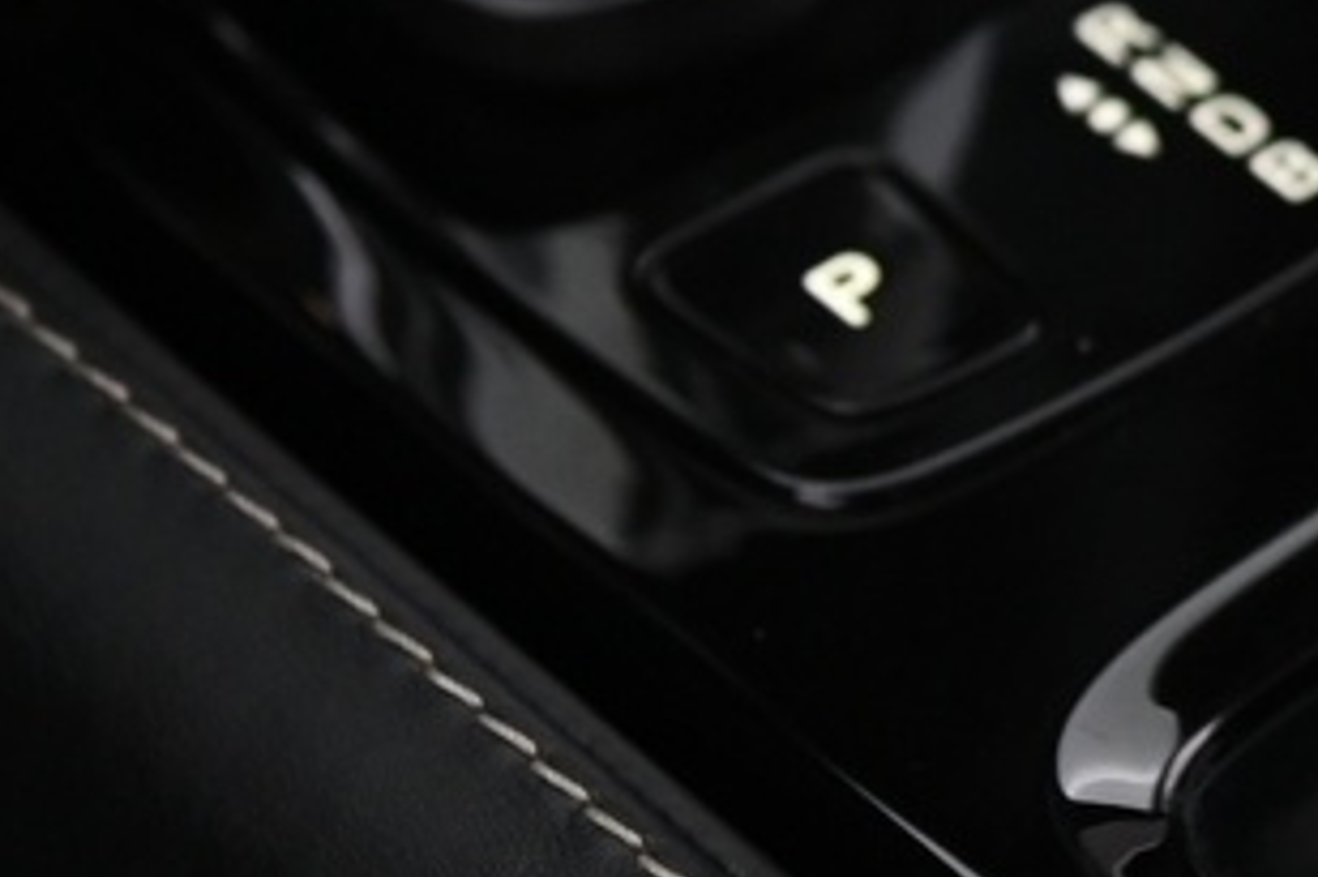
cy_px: 364
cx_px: 1947
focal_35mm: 232
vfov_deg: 5.9
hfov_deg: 8.7
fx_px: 8489
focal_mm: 44
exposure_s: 1/20
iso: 2000
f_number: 4
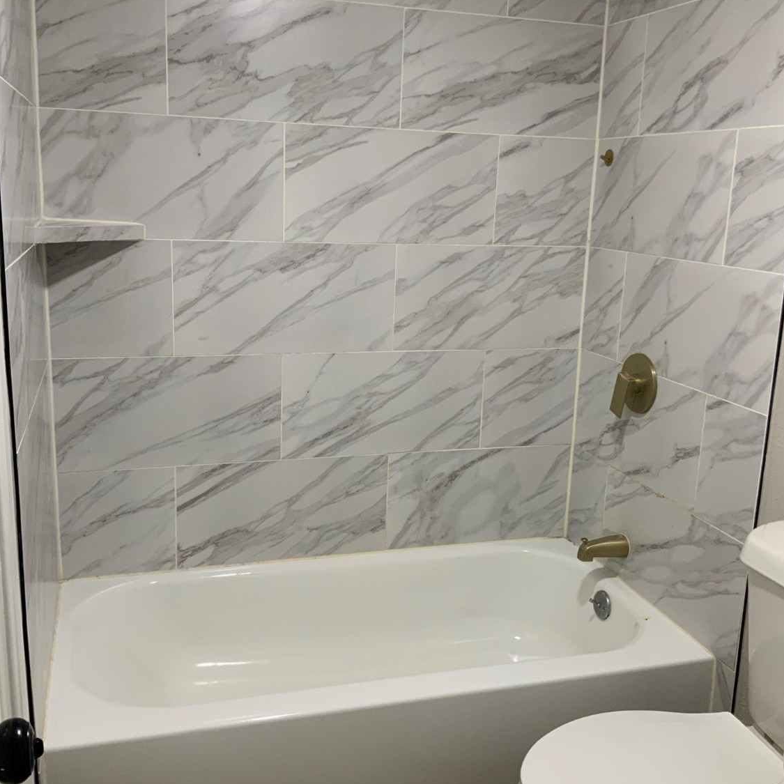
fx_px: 897
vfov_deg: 47.2
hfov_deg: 47.2
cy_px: 375
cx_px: 387
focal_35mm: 35
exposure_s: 1/60
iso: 100
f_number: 1.8
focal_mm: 3
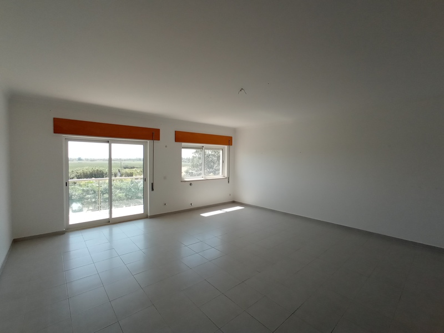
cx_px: 222
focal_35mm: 15
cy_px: 166
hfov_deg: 98.2
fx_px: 192
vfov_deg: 81.7
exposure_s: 1/280
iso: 111
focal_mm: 1.65
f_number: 2.2
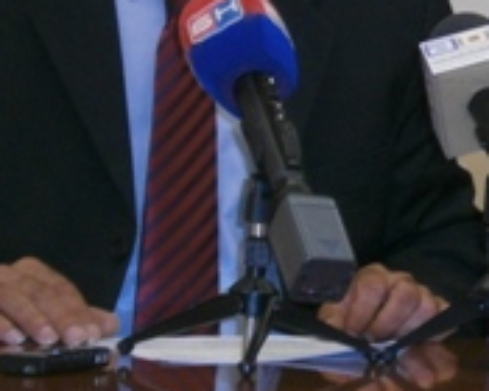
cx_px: 455
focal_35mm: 214
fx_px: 3097
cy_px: 53
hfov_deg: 9.0
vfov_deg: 7.2
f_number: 3.9
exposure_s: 1/50
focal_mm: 10.7
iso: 200
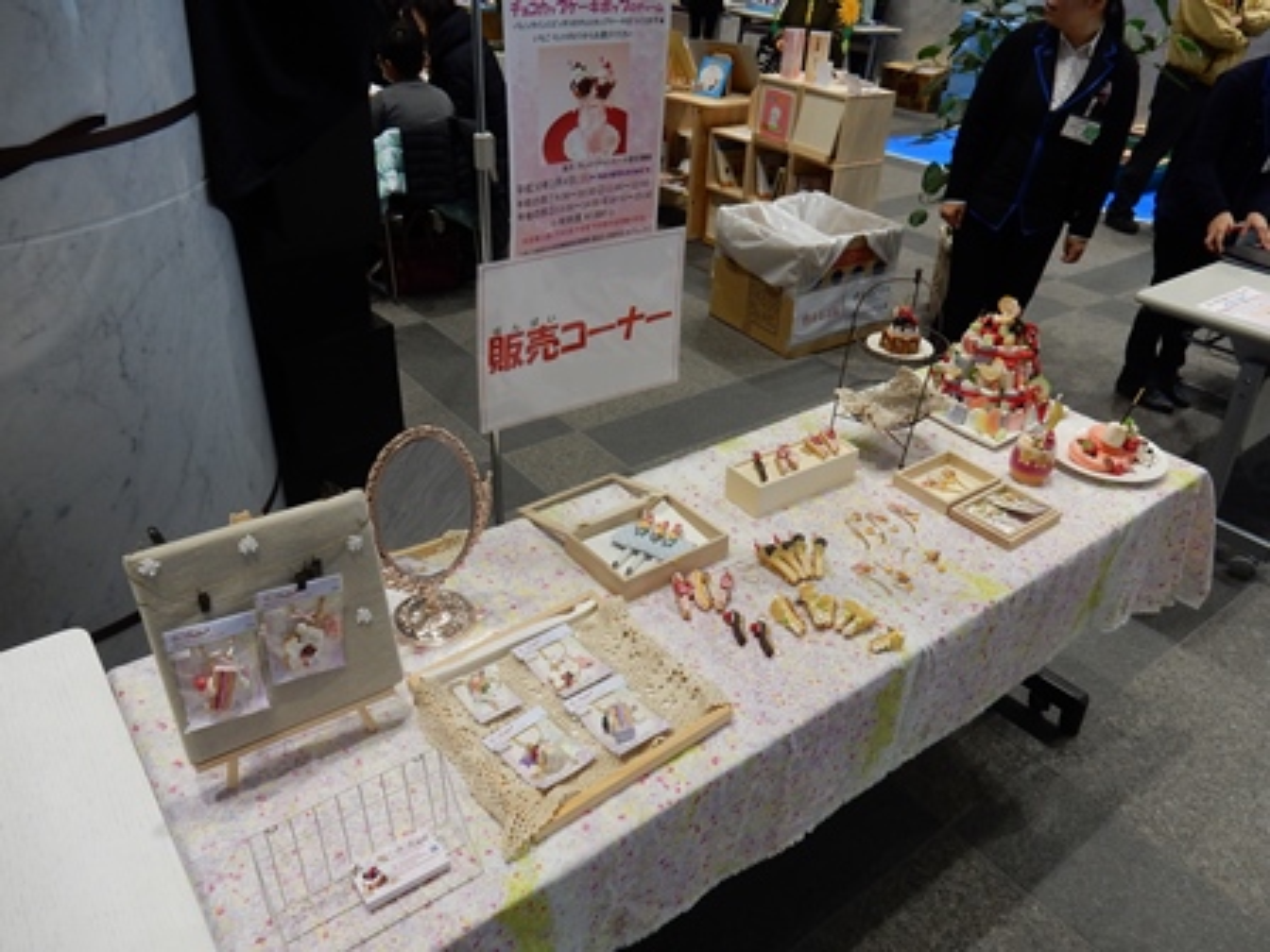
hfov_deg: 69.4
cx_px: 635
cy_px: 476
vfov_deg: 54.9
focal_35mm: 25
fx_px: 917
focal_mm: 4.5
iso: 200
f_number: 3.7
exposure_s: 1/30
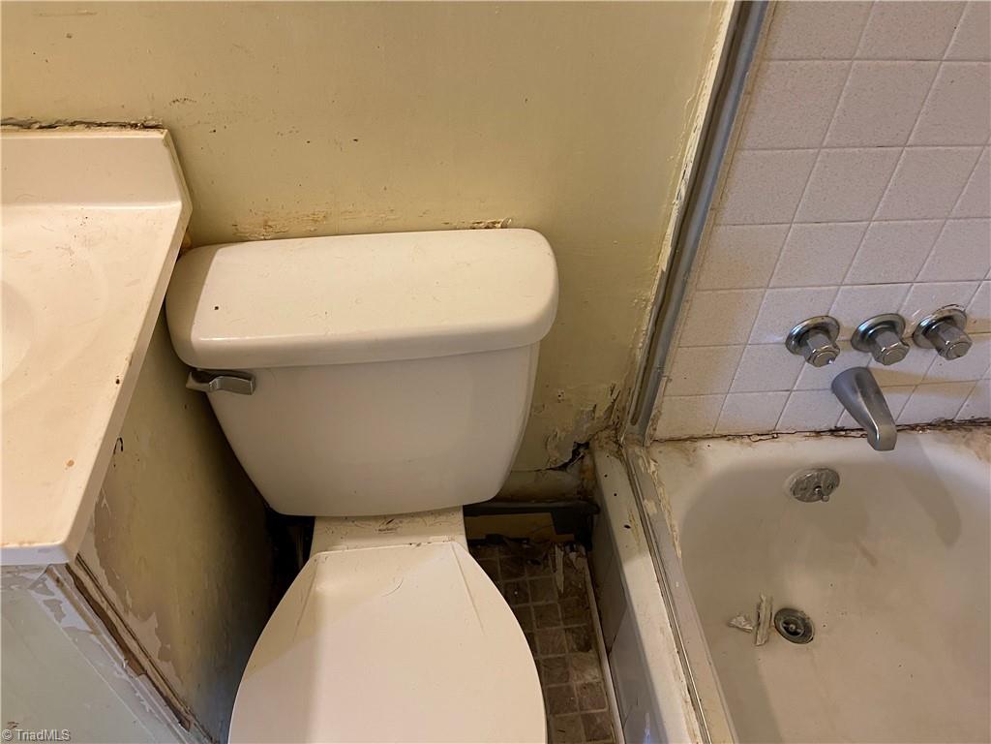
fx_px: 716
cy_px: 372
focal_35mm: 25
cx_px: 496
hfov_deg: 69.4
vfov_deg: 54.9
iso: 200
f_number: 1.6
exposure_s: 1/60
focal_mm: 5.1
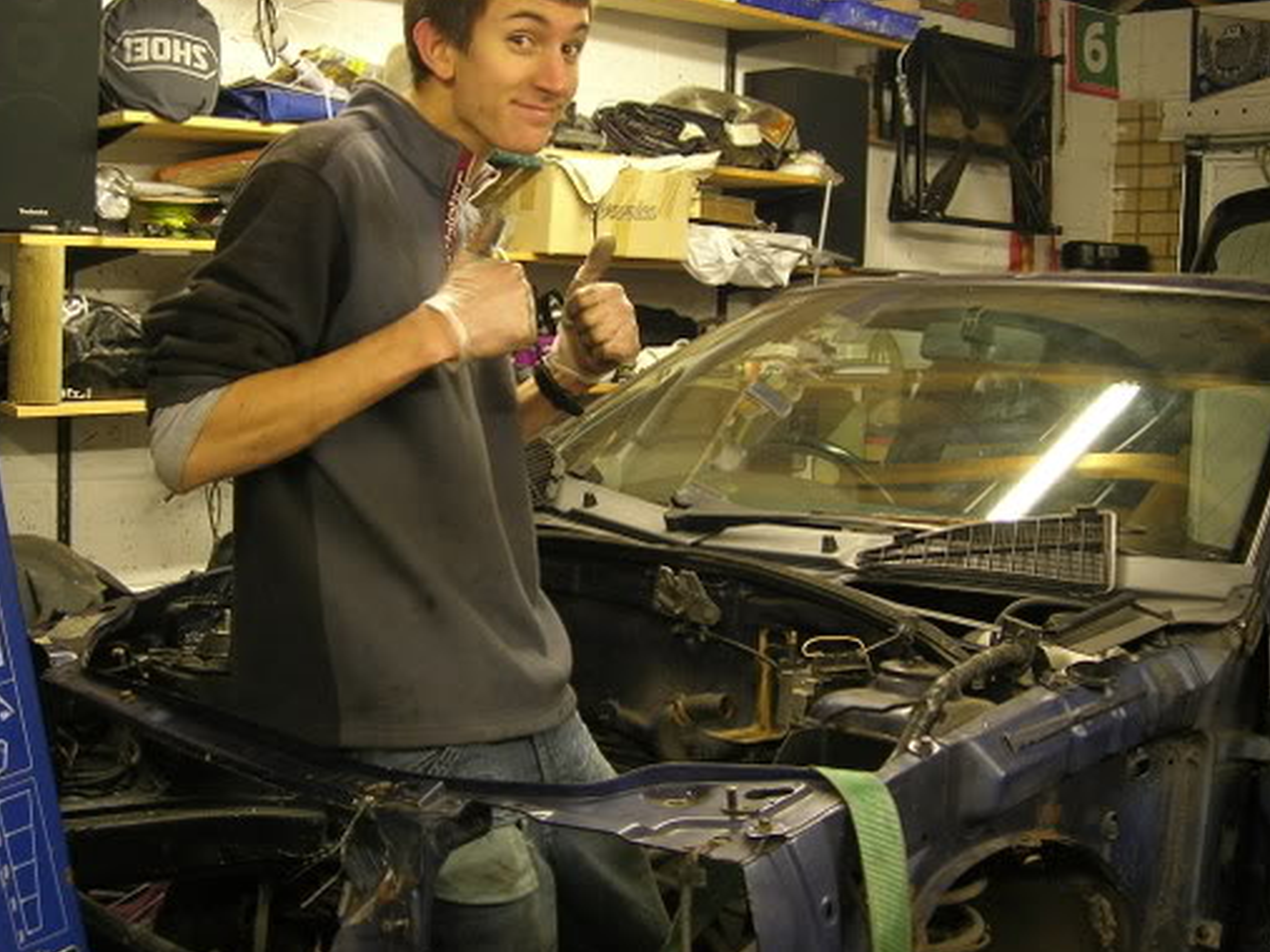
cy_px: 423
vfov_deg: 30.2
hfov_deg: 39.7
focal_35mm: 48
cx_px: 619
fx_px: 1761
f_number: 2.8
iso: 64
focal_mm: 7.8
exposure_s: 1/5.4
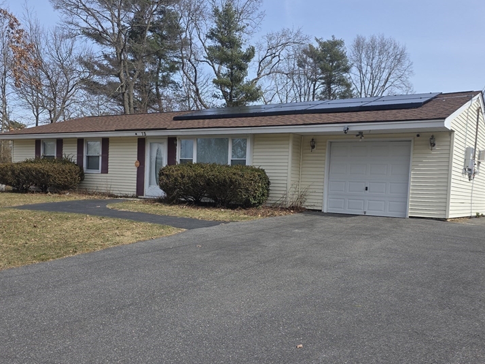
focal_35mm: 33
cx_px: 264
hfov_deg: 55.3
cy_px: 221
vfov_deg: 42.7
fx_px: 462
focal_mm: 6.3
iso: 12
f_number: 1.7
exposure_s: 1/784
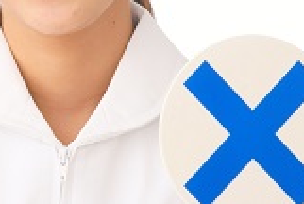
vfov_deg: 5.2
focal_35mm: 264
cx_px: 43
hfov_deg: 7.8
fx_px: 2233
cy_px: 0
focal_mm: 85
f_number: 13
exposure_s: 1/100
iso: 200
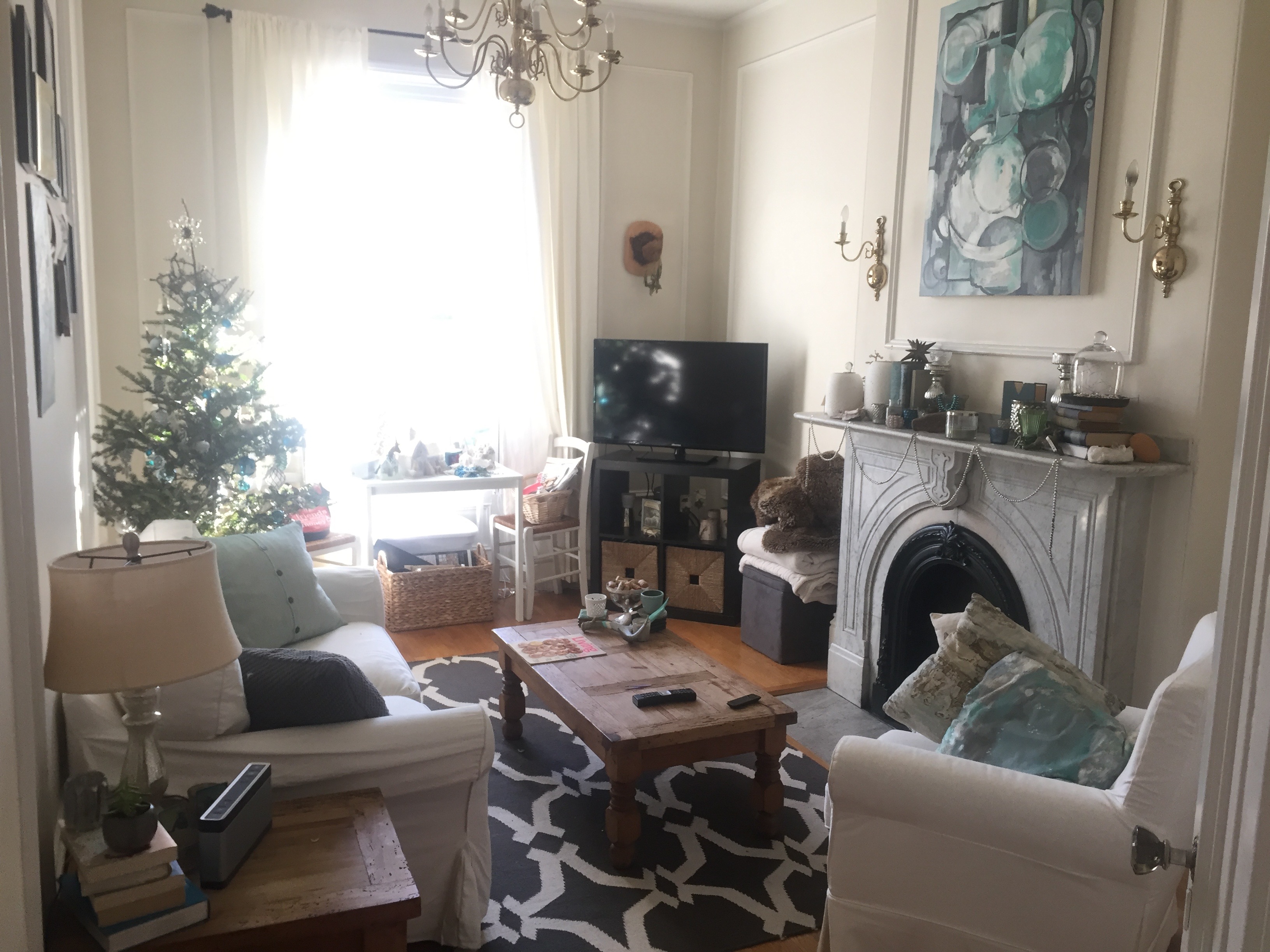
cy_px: 476
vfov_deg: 48.2
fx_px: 1064
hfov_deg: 61.7
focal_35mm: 29
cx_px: 635
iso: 32
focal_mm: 4.15
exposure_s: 1/30
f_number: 2.2
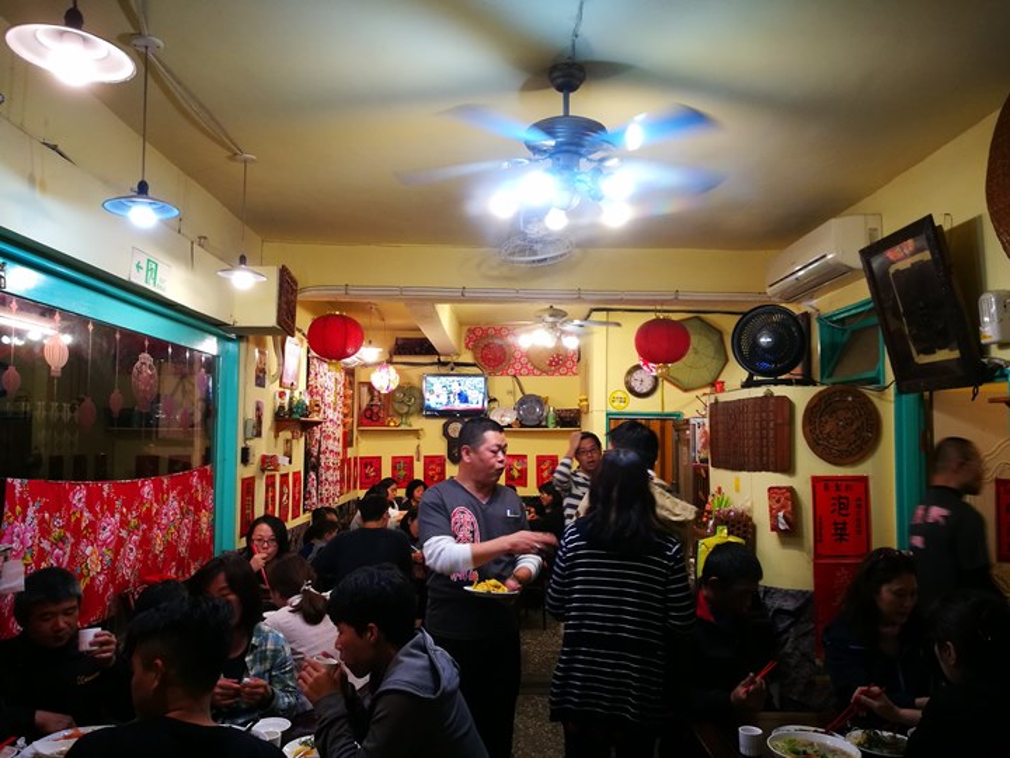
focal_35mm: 27
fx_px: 788
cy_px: 379
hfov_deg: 65.3
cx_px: 505
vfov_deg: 51.4
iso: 200
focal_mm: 4.5
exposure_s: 1/30
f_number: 2.2
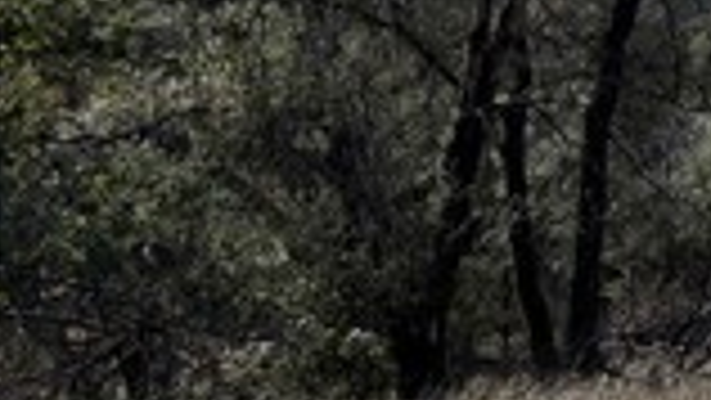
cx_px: 1431
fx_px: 2169
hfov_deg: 15.1
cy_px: -274
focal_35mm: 115
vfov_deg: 10.1
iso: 50
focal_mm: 5.96
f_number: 1.6
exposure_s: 1/5618
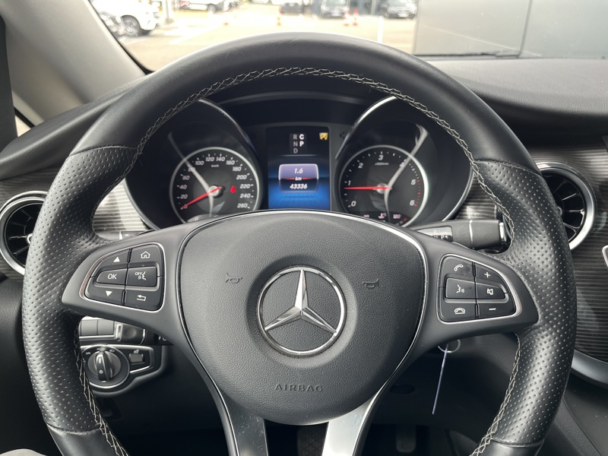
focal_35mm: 26
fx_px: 457
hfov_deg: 67.3
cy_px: 228
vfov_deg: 53.1
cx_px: 304
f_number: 1.6
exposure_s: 1/121
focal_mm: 5.1
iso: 125
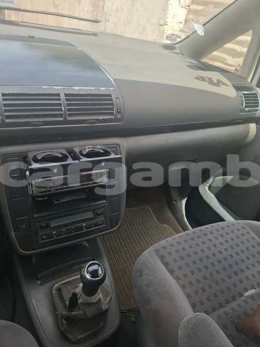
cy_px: 174
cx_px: 130
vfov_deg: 73.9
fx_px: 230
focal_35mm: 23
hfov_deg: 58.9
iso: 50
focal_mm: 5.54
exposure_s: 1/257
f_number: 1.8
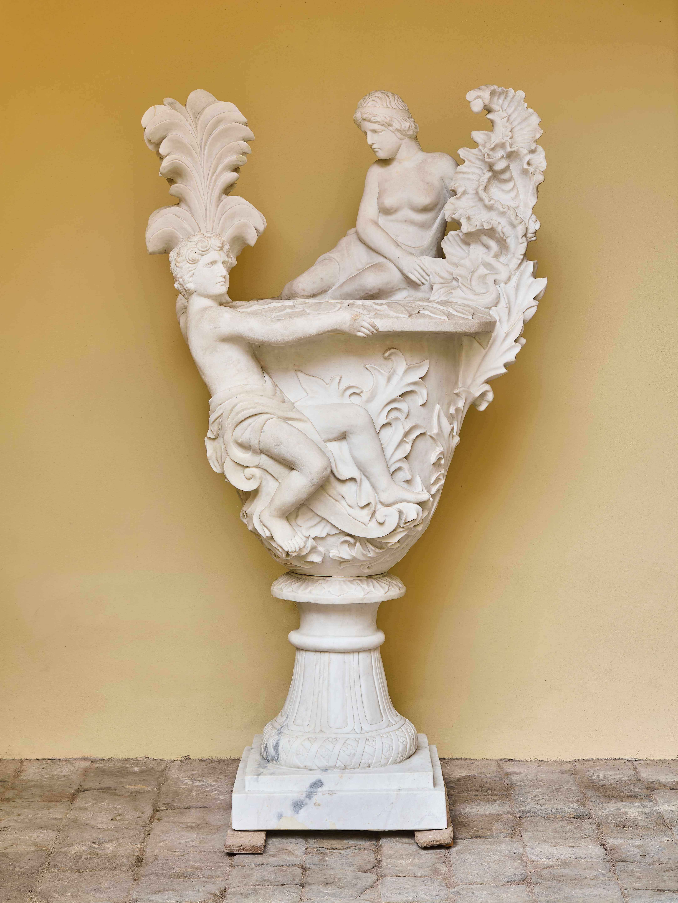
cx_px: 339
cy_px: 452
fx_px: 2088
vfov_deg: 24.4
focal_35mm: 80
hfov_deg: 18.4
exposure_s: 1/100
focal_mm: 40
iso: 100
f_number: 2.8
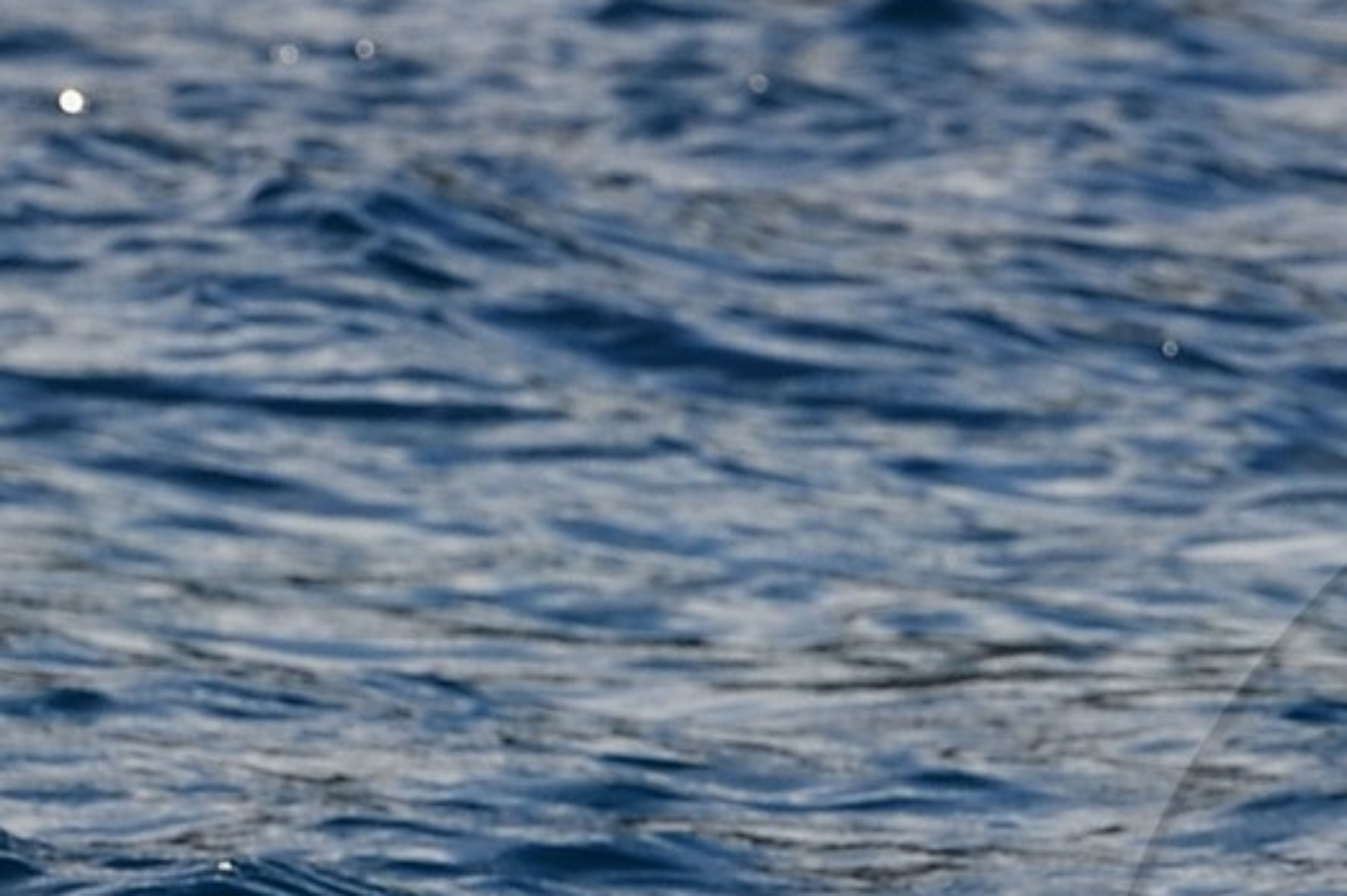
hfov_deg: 3.4
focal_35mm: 612
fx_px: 22884
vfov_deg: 2.2
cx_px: 2014
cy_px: 1241
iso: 200
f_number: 8
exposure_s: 1/500
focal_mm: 200
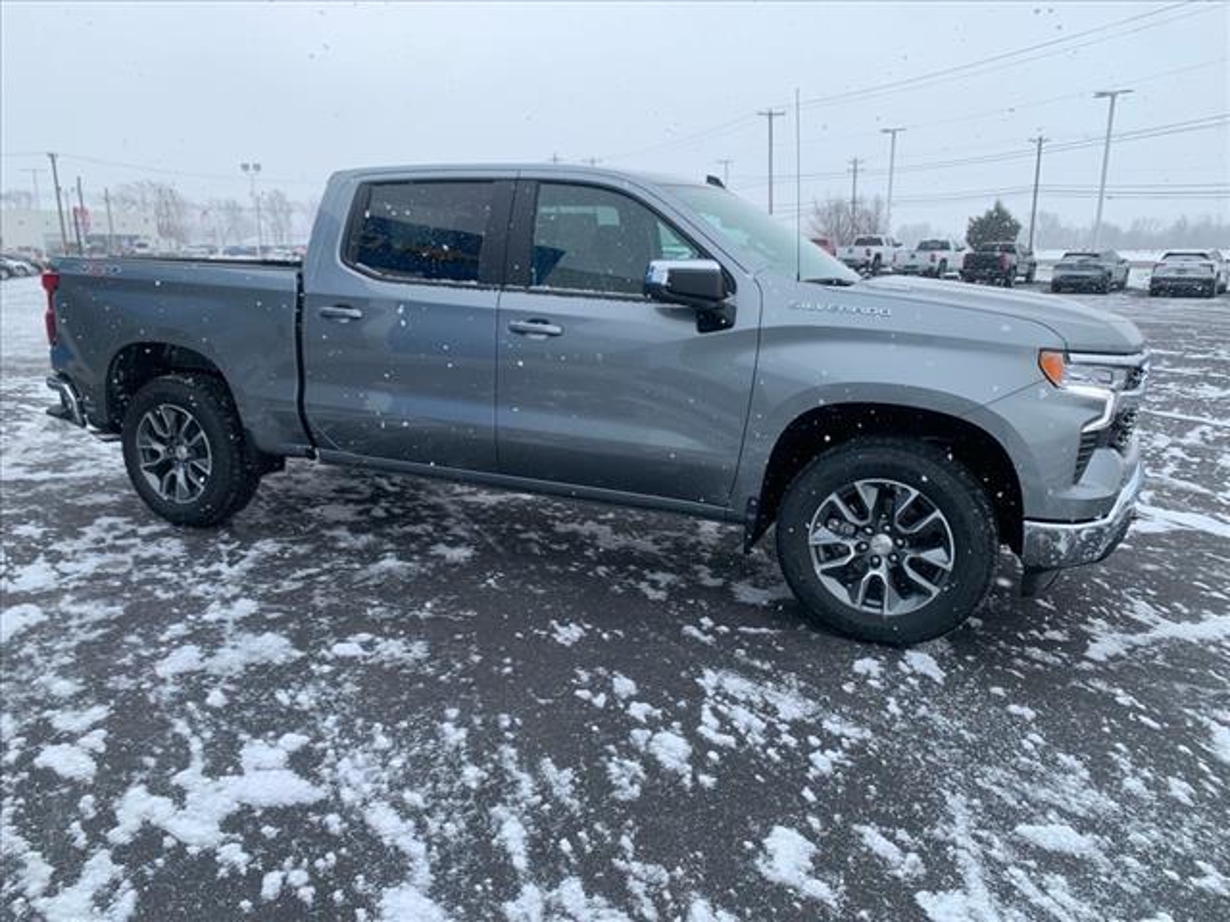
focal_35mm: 26
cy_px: 461
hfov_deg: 67.3
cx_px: 615
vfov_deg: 53.1
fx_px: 924
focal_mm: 4.25
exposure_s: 1/656
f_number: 1.8
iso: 25
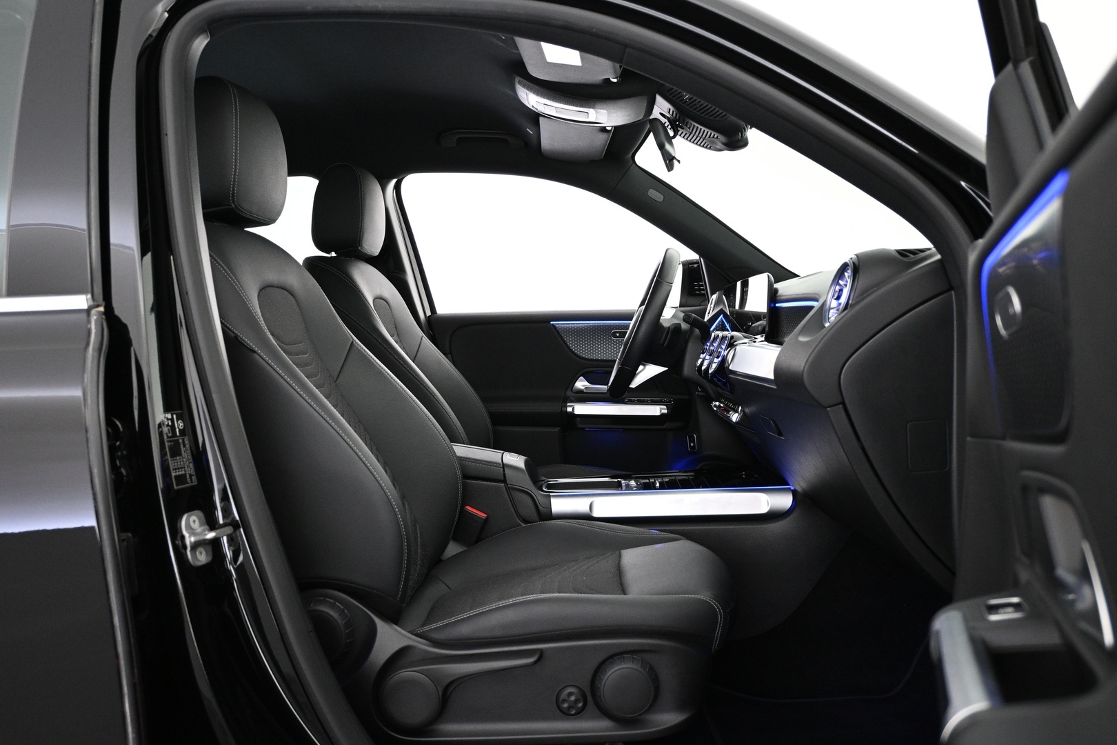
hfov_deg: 63.2
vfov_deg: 44.6
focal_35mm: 29
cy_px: 372
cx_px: 558
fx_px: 907
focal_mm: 19.5
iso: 1600
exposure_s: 1/25
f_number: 3.8
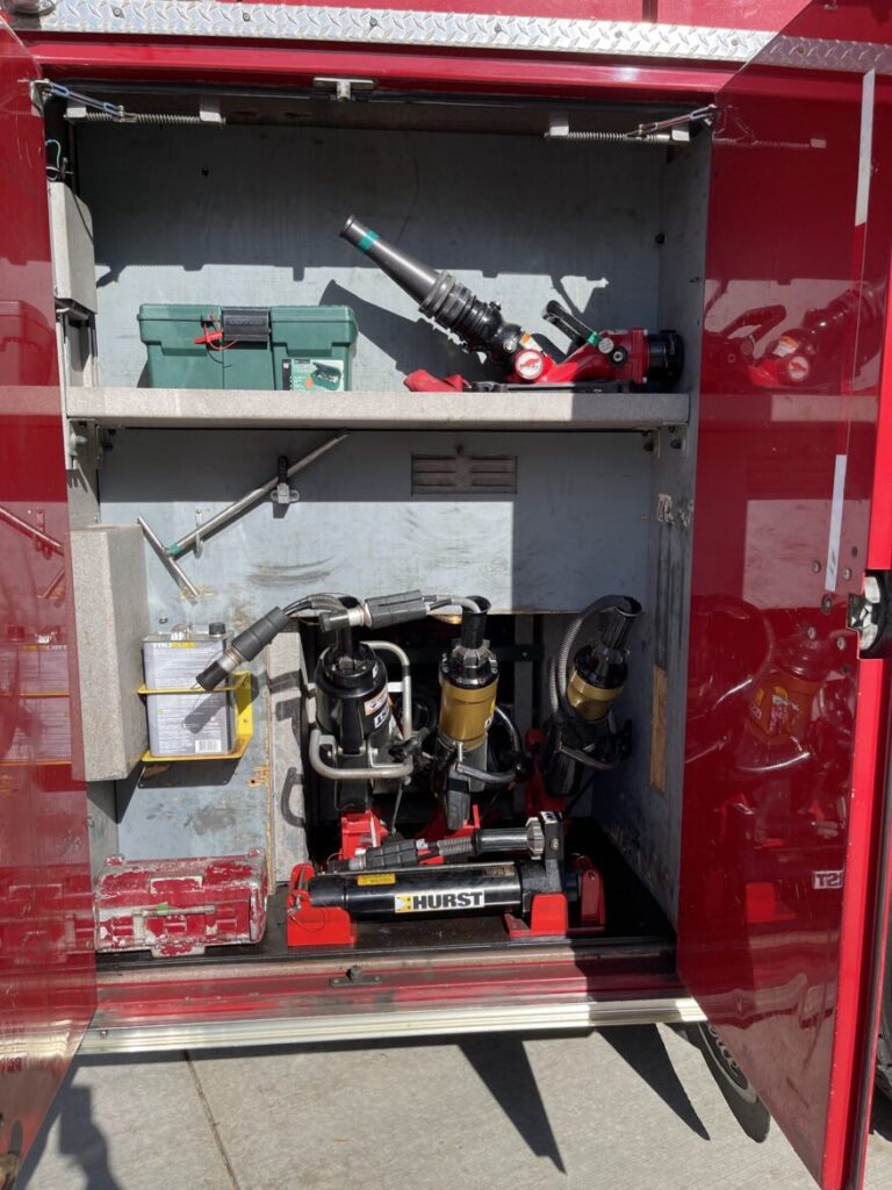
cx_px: 446
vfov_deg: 67.3
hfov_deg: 53.1
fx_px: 893
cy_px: 595
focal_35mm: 26
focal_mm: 5.1
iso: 32
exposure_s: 1/2165
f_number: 1.6
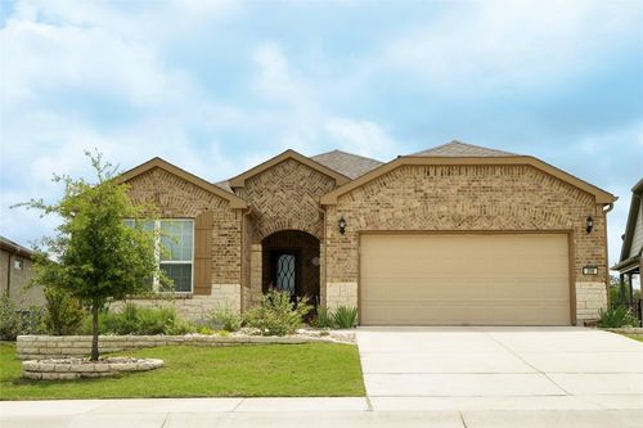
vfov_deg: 37.8
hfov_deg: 54.5
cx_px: 322
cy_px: 214
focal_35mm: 35
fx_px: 625
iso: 100
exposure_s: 1/100
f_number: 14
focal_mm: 35
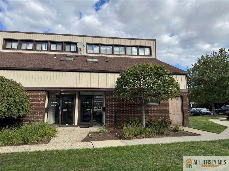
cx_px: 114
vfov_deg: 56.8
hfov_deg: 71.6
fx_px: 159
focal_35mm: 24
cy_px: 86
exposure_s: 1/2959
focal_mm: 6.76
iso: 80
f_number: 1.78
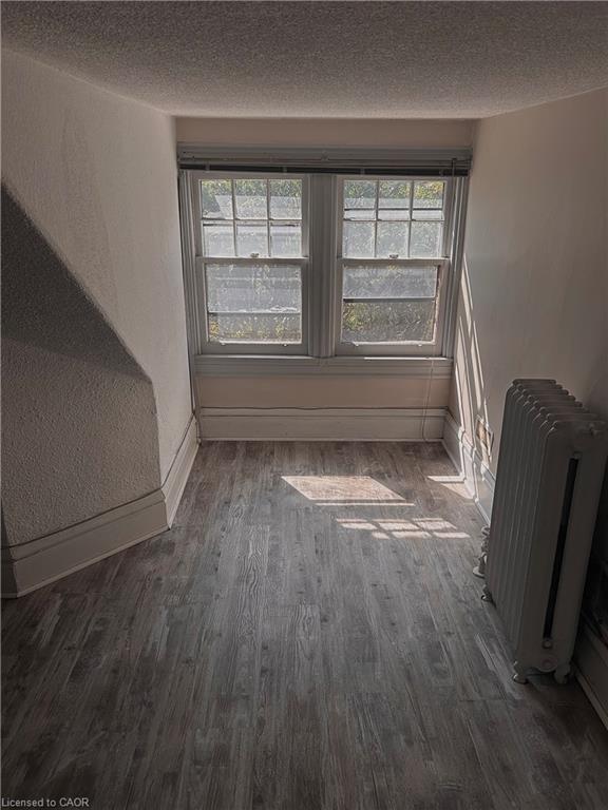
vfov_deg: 67.3
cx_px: 304
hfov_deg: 53.1
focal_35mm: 26
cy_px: 405
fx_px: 609
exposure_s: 1/350
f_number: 1.5
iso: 50
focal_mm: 5.7
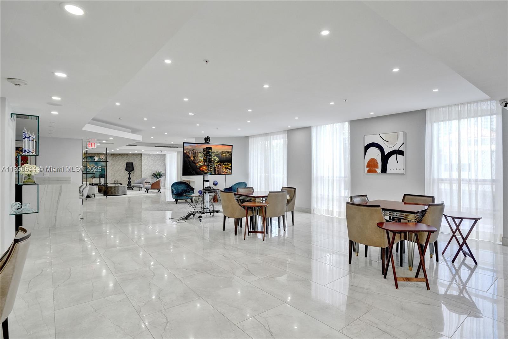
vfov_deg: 67.4
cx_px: 254
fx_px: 254
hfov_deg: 90.0
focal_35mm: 18
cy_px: 170
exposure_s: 1/200
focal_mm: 18
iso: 1600
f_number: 5.6
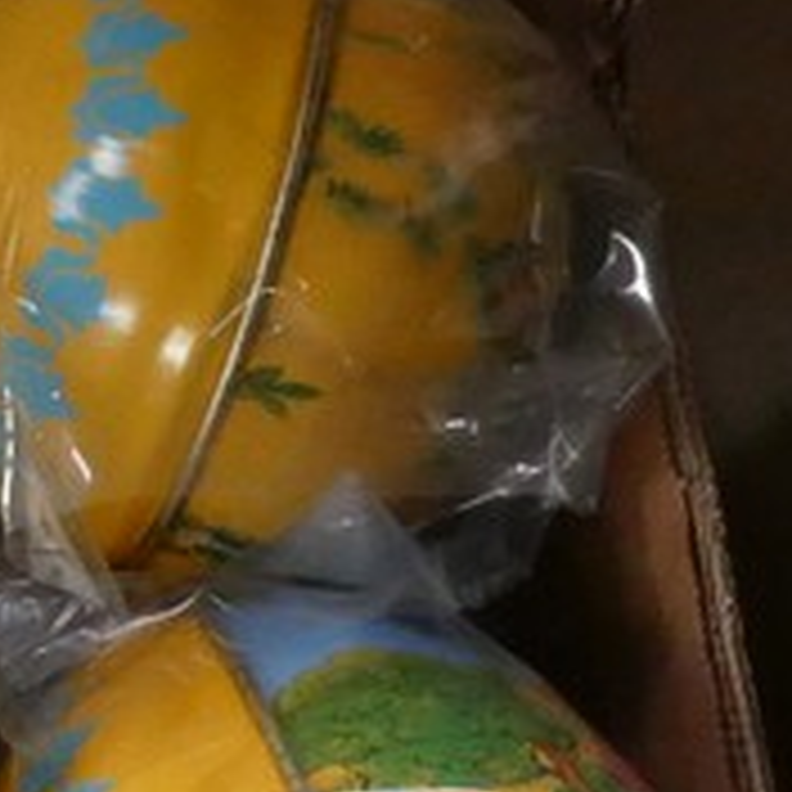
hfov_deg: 11.8
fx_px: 3391
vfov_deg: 12.8
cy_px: 1066
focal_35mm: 131
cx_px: -819
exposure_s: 1/125
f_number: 3.3
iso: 400
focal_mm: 4.3
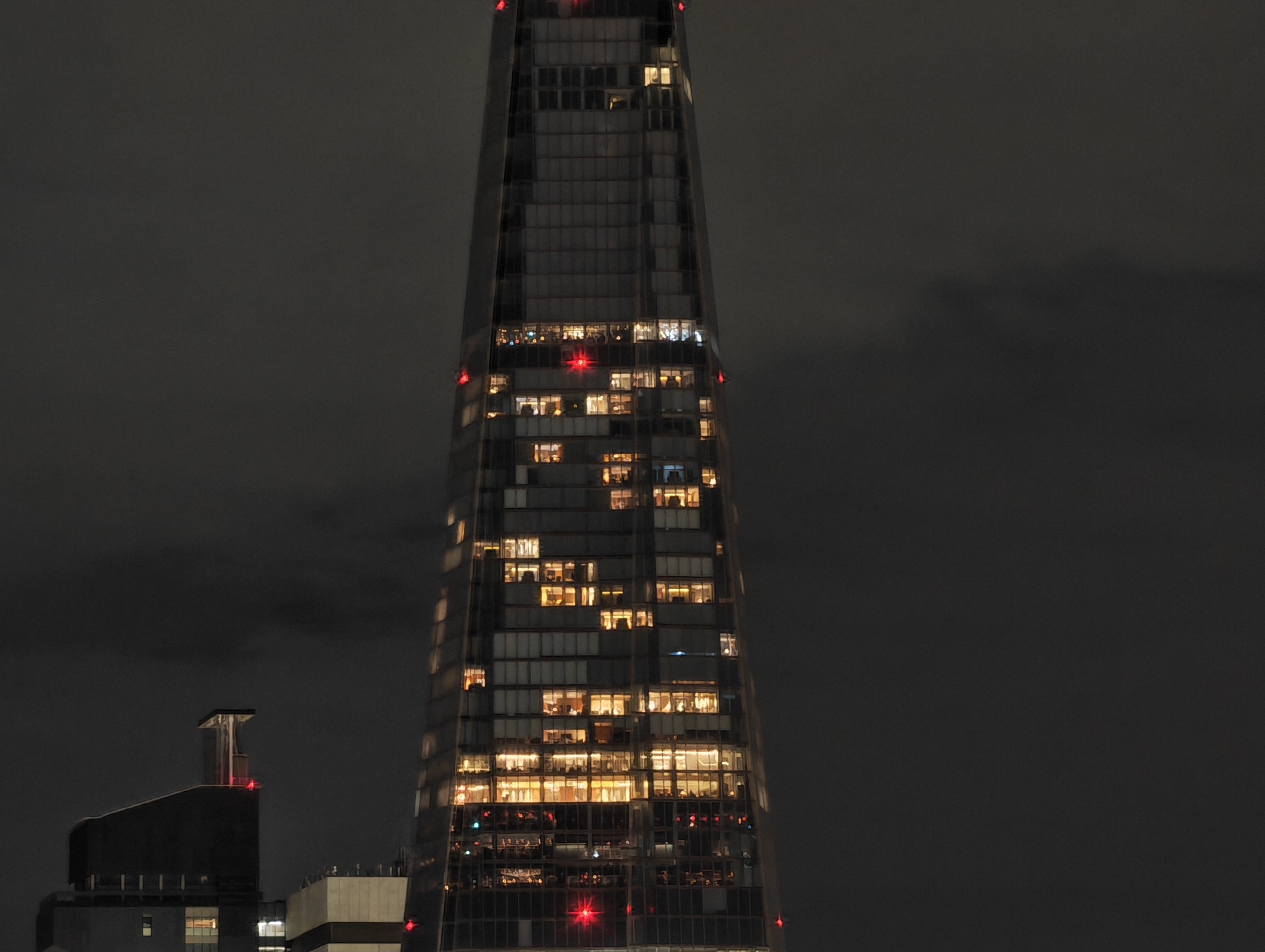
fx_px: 7173
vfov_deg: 7.6
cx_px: 476
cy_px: 187
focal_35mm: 196
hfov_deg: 10.1
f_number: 2.6
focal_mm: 22.48
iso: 5000
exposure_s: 1/8
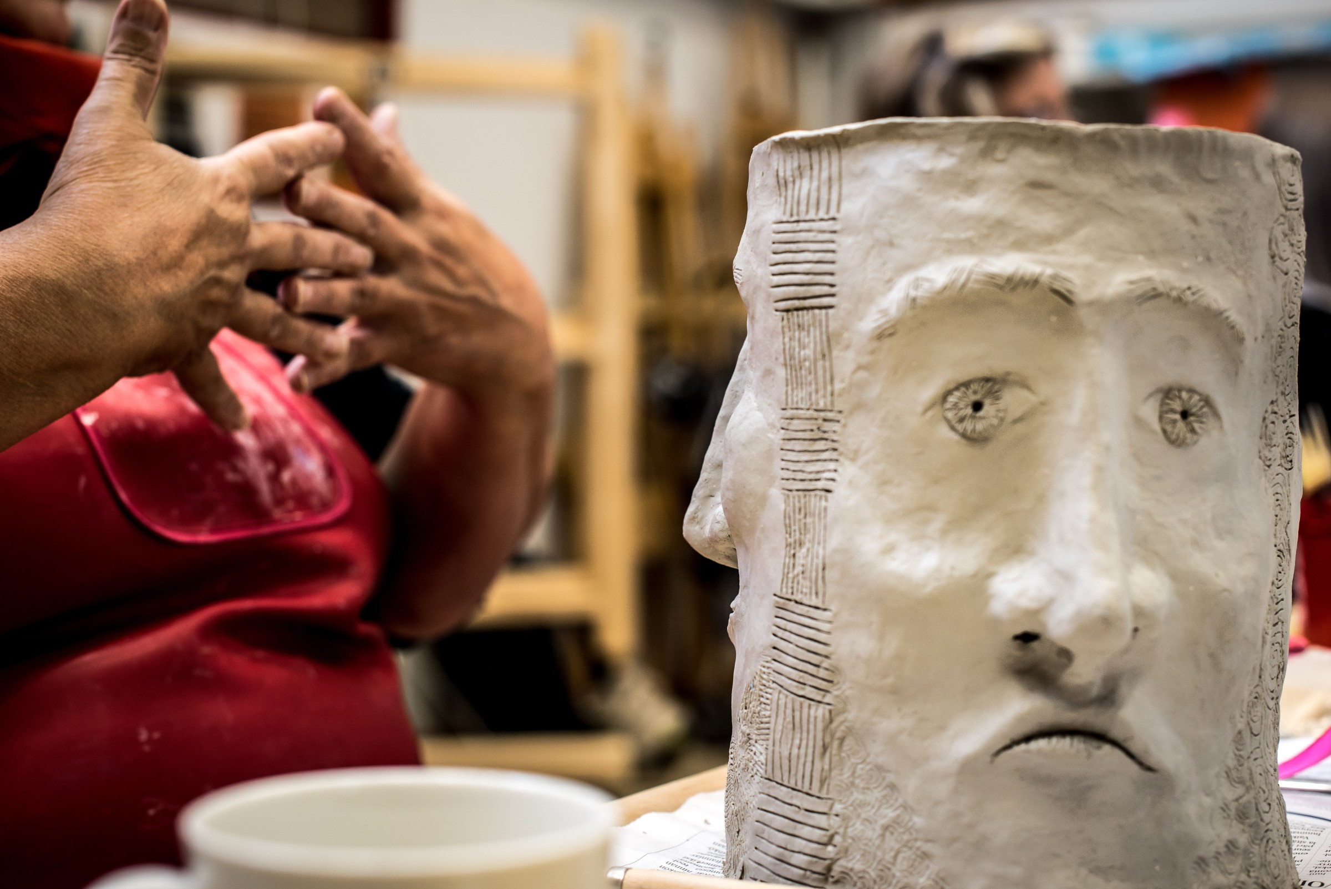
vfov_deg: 27.0
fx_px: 1849
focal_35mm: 50
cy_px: 444
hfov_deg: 39.6
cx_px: 666
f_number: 4
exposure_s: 1/100
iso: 500
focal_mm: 50
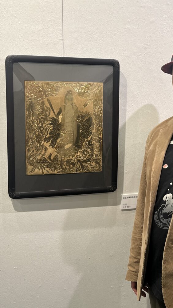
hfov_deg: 39.9
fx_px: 236
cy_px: 156
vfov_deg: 66.1
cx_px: 108
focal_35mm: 29
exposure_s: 1/100
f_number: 1.6
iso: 125
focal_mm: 5.1
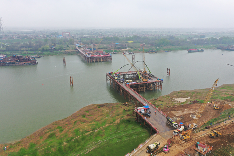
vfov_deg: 46.4
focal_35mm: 28
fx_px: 182
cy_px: 78
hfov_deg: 65.5
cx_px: 117
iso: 100
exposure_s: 1/100
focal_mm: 10.26
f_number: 4
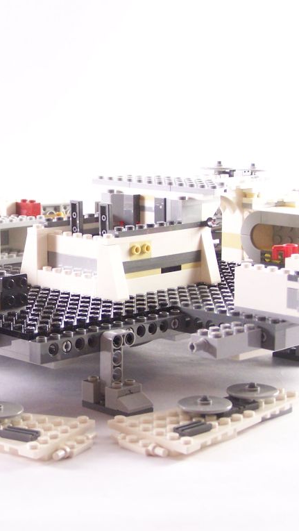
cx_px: 76
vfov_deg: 24.7
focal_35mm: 86
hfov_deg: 14.0
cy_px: 266
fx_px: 1211
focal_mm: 9.8
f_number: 3.1
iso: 200
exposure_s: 1/20
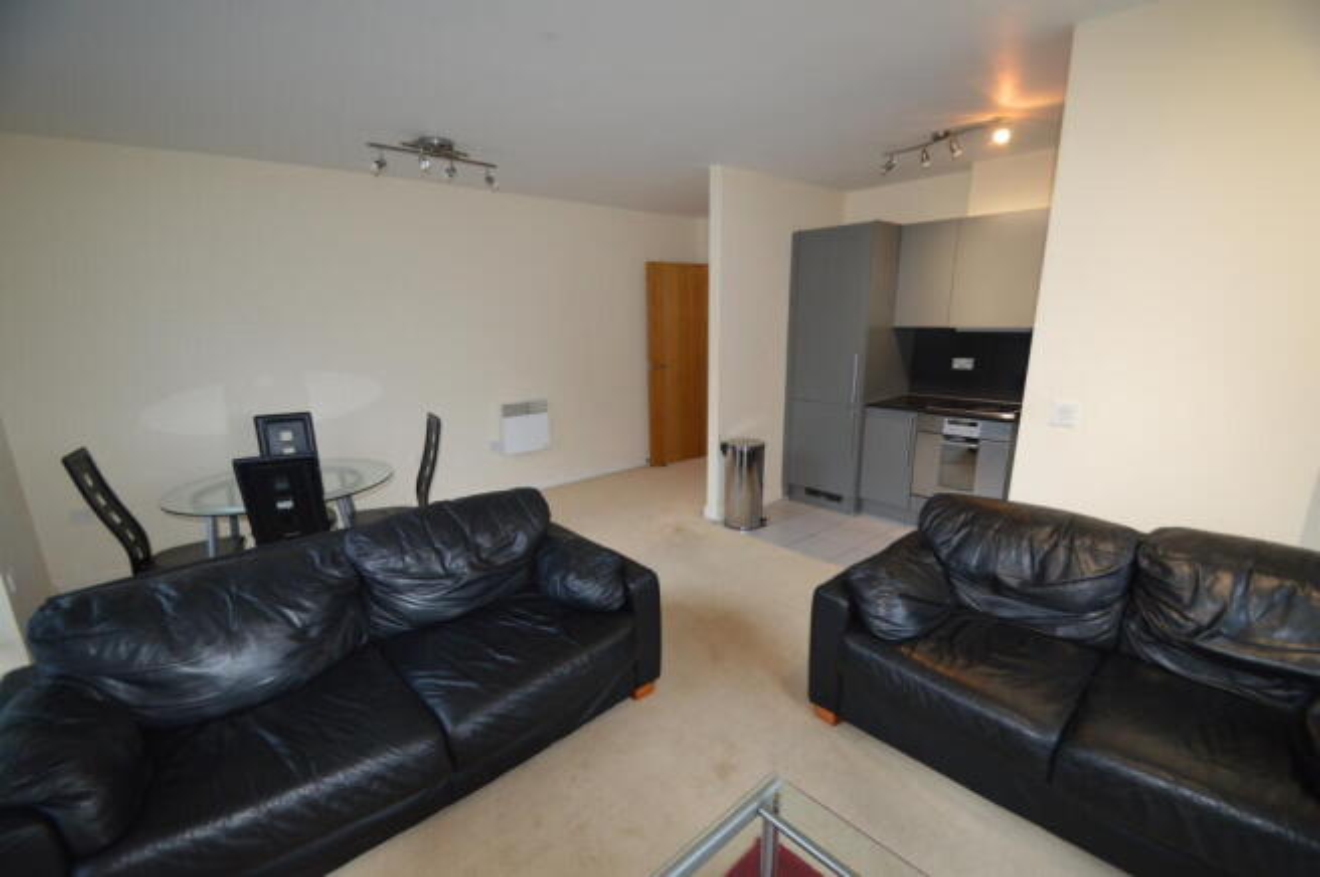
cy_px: 438
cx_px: 660
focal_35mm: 15
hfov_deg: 100.4
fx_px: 549
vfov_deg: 77.2
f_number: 3.5
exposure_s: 1/60
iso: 720
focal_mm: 10
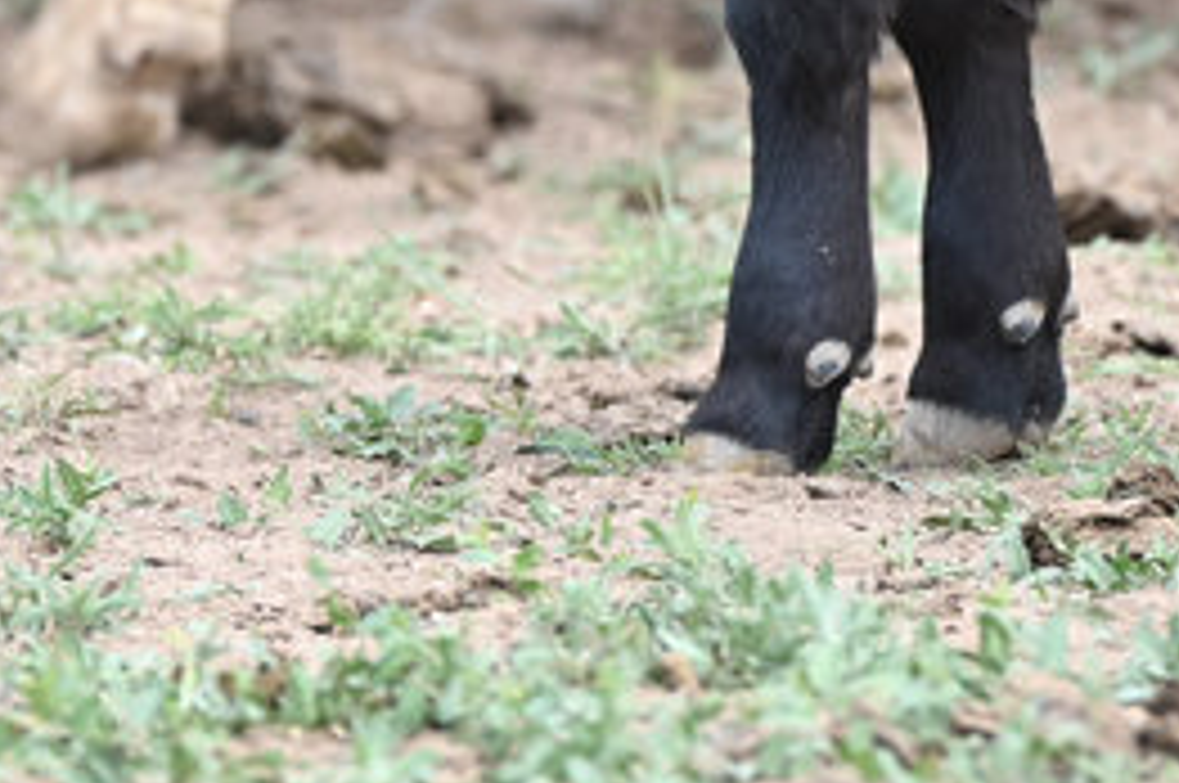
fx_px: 25578
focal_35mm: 782
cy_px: -686
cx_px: 770
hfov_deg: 2.6
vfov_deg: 1.8
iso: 200
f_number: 4
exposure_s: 1/500
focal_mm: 200
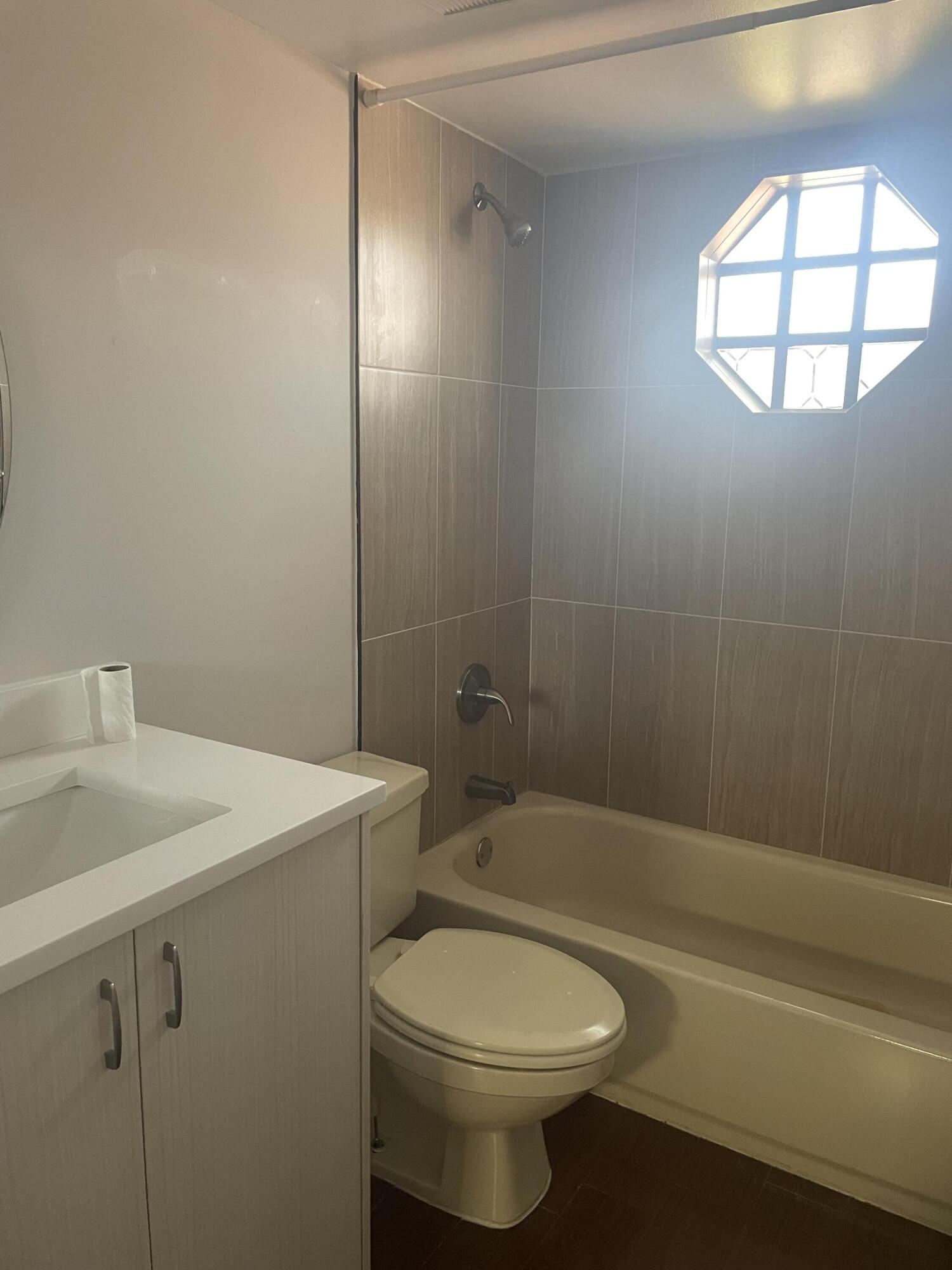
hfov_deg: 53.1
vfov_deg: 67.3
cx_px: 476
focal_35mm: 26
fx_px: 953
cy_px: 635
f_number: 1.6
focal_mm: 4.2
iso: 400
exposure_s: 1/60
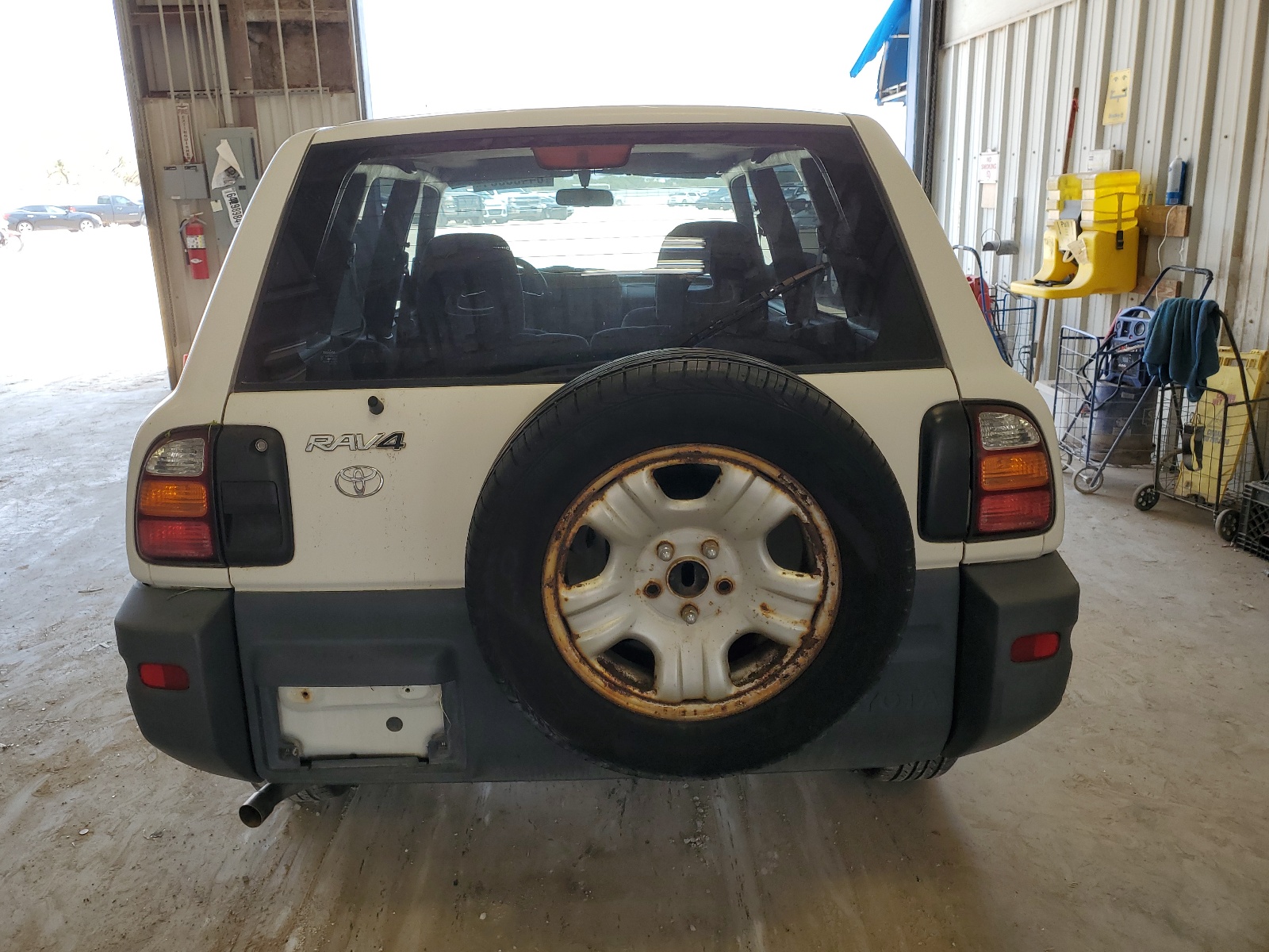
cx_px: 634
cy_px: 476
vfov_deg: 53.1
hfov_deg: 67.3
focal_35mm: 26
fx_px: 953
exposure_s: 1/303
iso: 50
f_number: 1.5
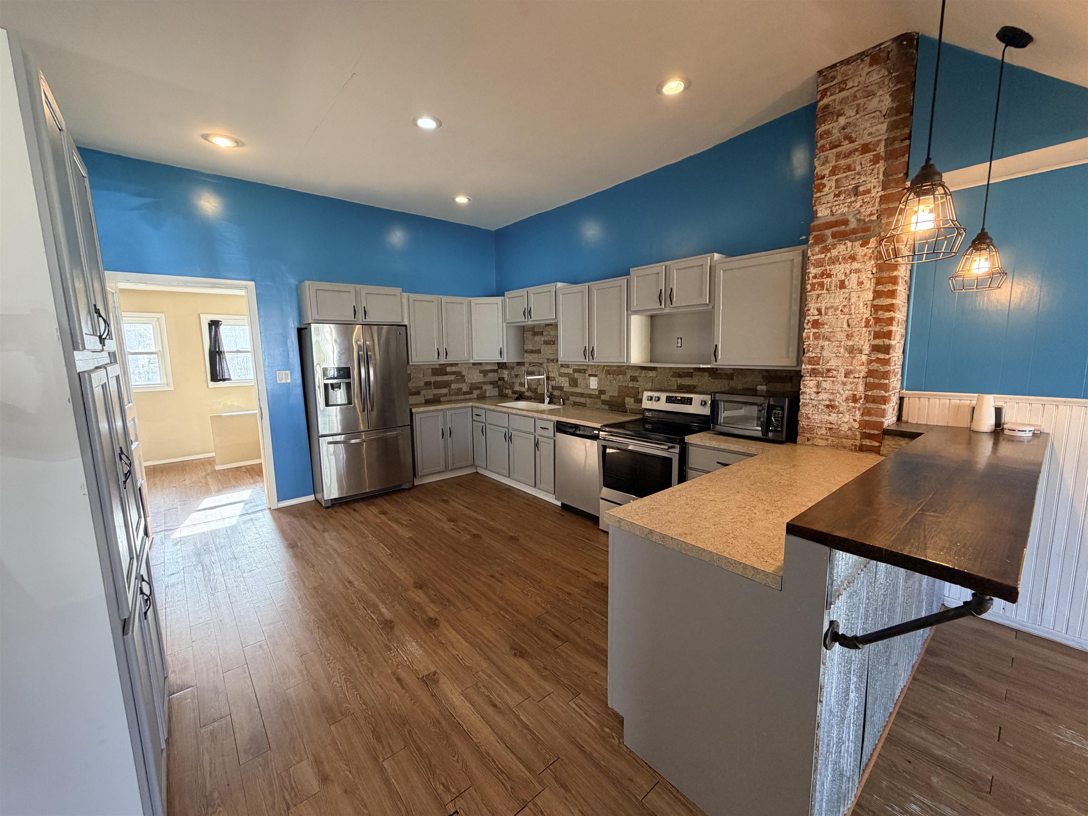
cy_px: 408
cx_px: 544
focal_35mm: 14
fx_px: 440
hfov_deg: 102.1
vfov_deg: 85.7
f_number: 2.2
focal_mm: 2.22
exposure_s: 1/60
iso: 200
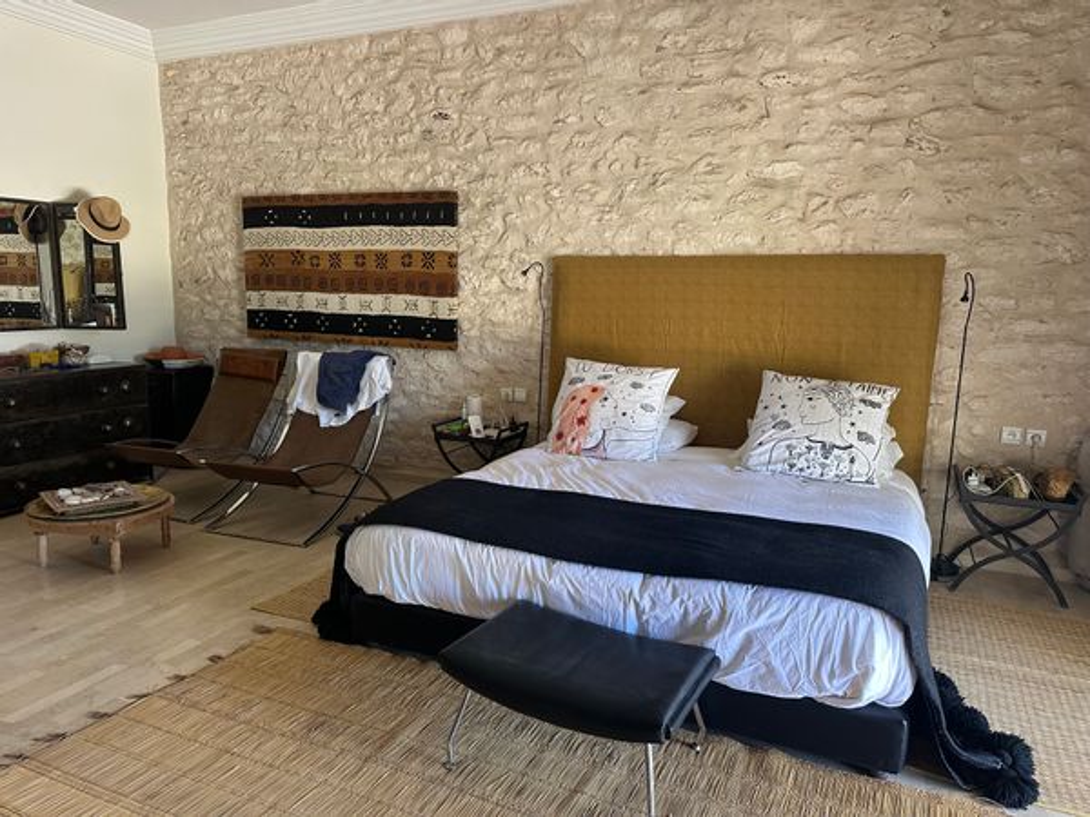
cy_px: 408
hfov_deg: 71.6
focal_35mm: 24
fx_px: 756
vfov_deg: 56.8
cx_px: 545
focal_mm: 6.86
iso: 250
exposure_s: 1/117
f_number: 1.78
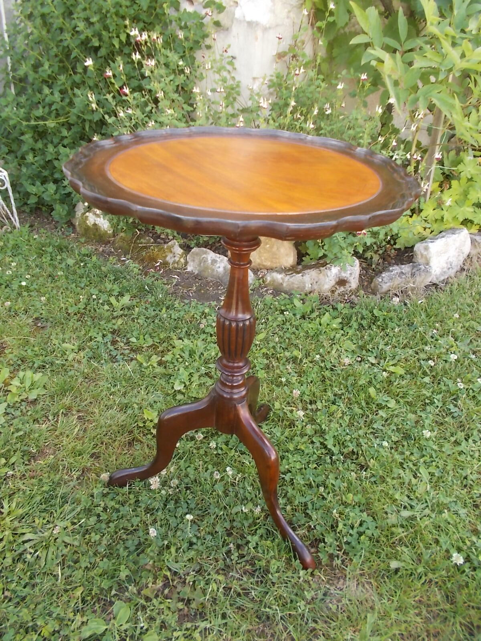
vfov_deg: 67.3
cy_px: 320
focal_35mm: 26
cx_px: 240
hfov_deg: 53.1
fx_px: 482
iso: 80
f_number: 3.2
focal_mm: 4.6
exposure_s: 1/80
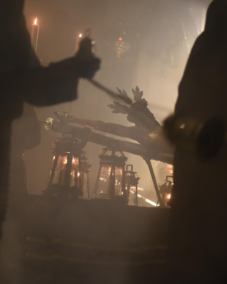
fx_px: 613
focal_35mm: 73
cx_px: 128
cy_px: 140
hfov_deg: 21.0
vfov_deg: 26.1
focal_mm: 50
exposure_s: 1/50
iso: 1800
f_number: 1.8
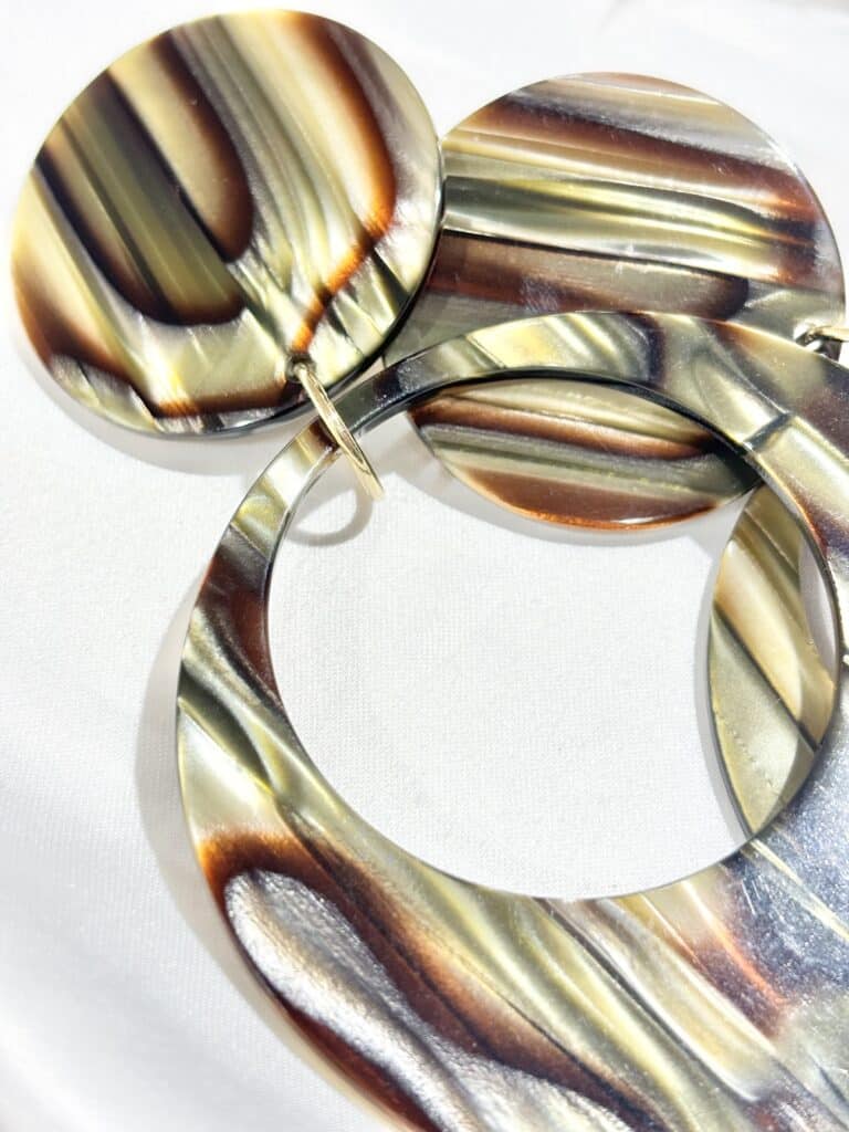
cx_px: 424
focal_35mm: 52
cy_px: 566
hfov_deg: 28.0
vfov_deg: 36.8
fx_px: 1700
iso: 25
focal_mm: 5.96
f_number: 1.6
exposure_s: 1/110
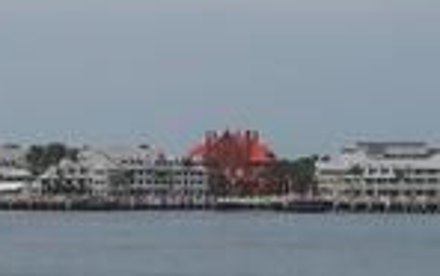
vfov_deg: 8.0
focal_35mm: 165
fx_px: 1982
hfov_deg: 12.7
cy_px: 202
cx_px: 155
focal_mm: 6
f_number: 4.8
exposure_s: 1/750
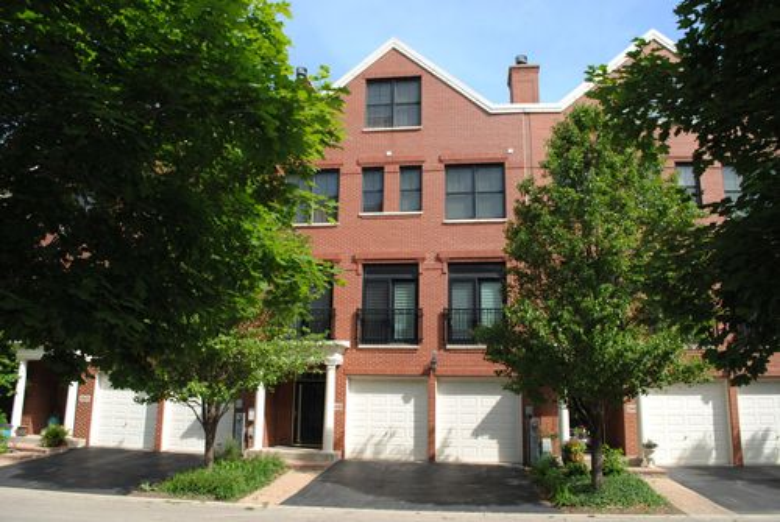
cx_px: 390
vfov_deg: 48.1
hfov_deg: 67.3
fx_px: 586
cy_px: 261
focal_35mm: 27
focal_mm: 18
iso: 100
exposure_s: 1/200
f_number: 6.3
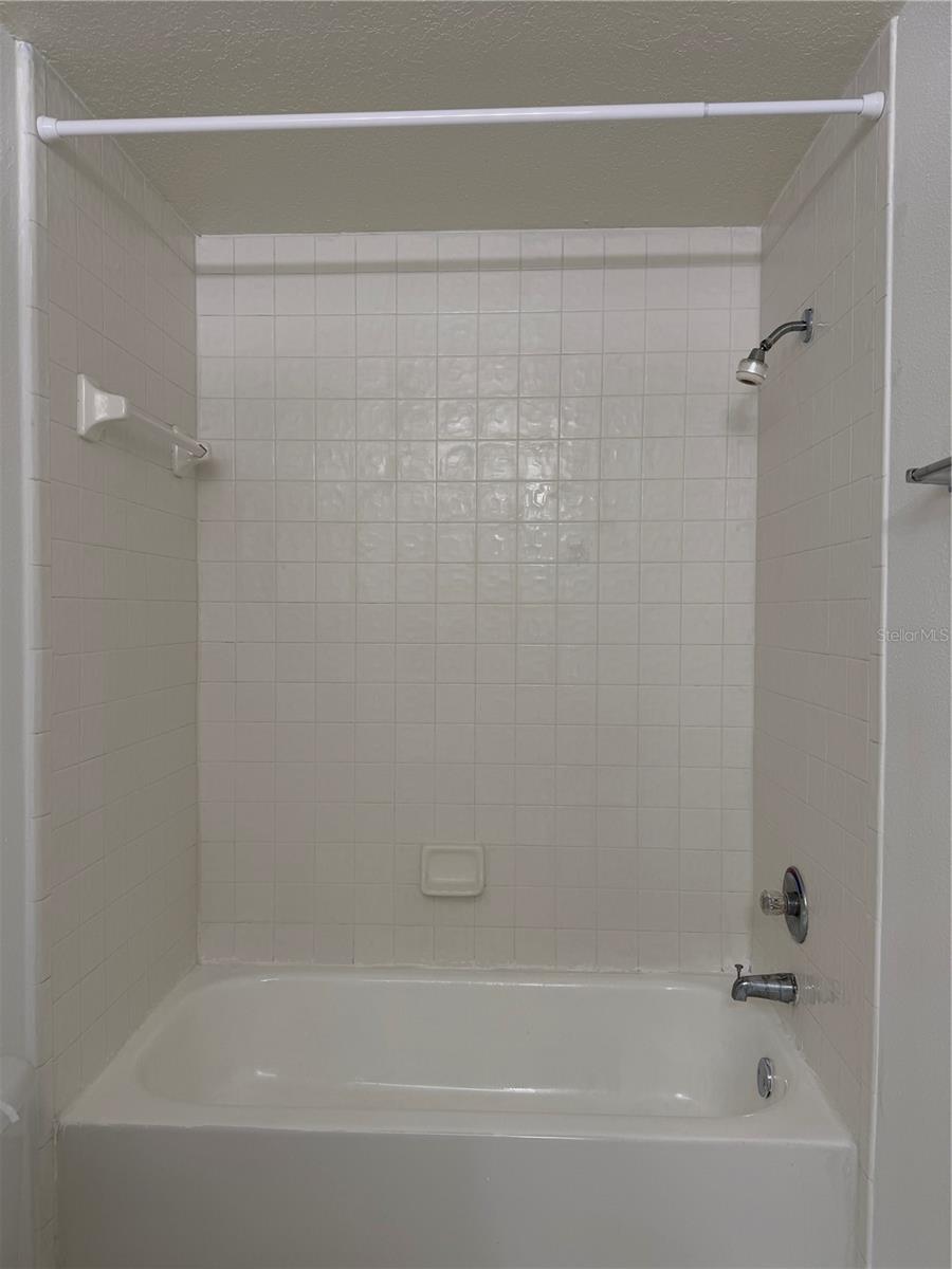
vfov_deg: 71.6
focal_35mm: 24
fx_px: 880
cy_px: 634
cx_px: 476
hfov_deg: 56.8
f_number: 1.78
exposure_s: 1/120
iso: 125
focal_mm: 6.76
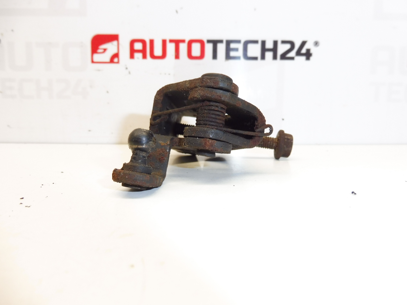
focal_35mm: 24
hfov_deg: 71.6
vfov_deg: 56.8
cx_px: 204
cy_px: 152
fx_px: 282
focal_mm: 4.3
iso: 200
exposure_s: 1/60
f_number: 3.5
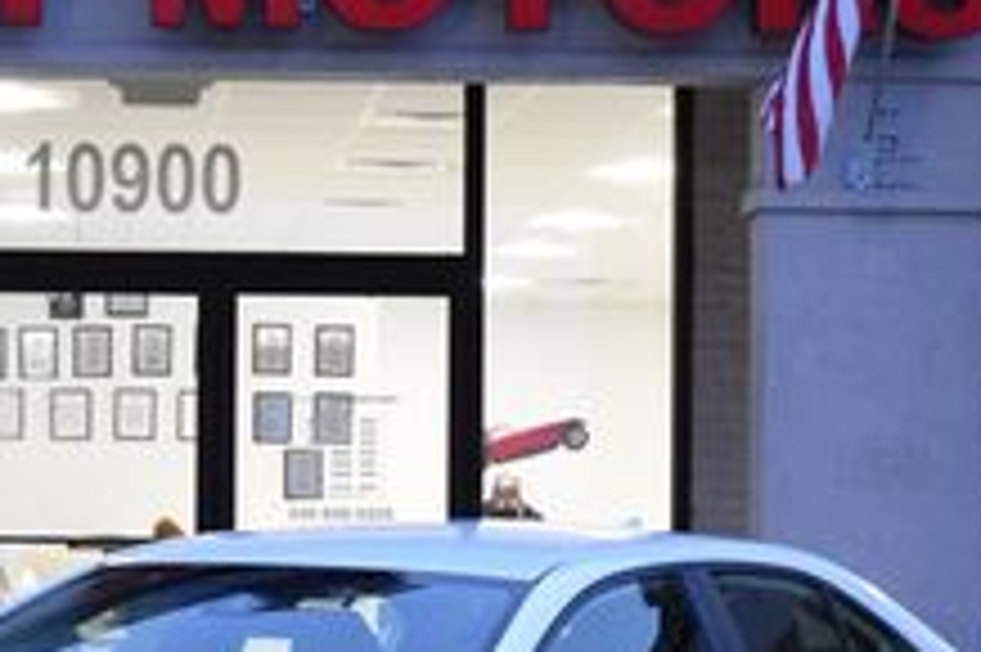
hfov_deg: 15.5
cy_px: 553
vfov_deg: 10.3
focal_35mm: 132
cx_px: 216
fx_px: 3594
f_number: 4.2
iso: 2000
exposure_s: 1/125
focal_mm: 30
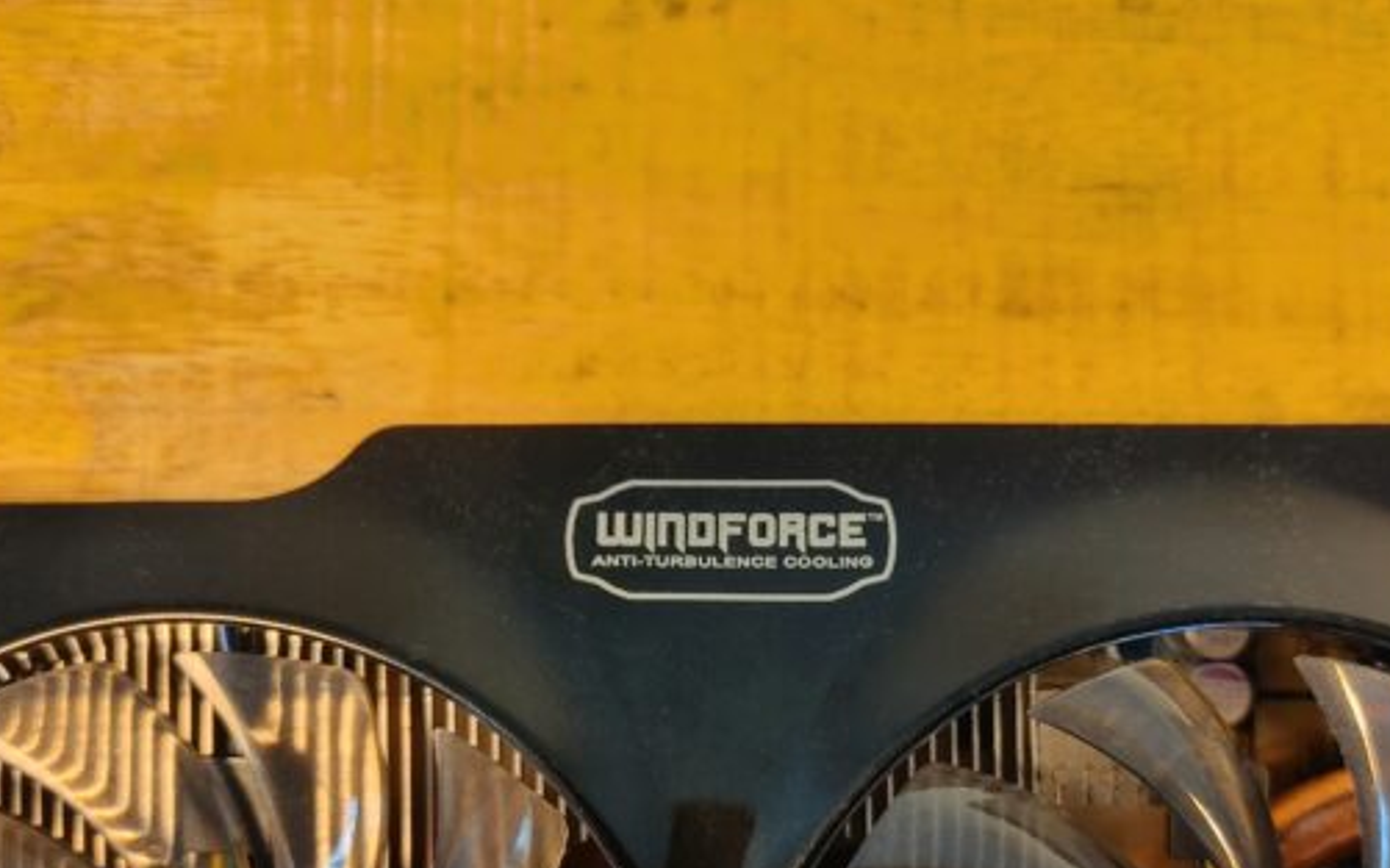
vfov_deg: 37.6
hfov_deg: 58.1
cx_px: 749
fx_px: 1250
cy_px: 618
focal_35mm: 33
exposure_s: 1/50
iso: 150
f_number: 1.8
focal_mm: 4.81
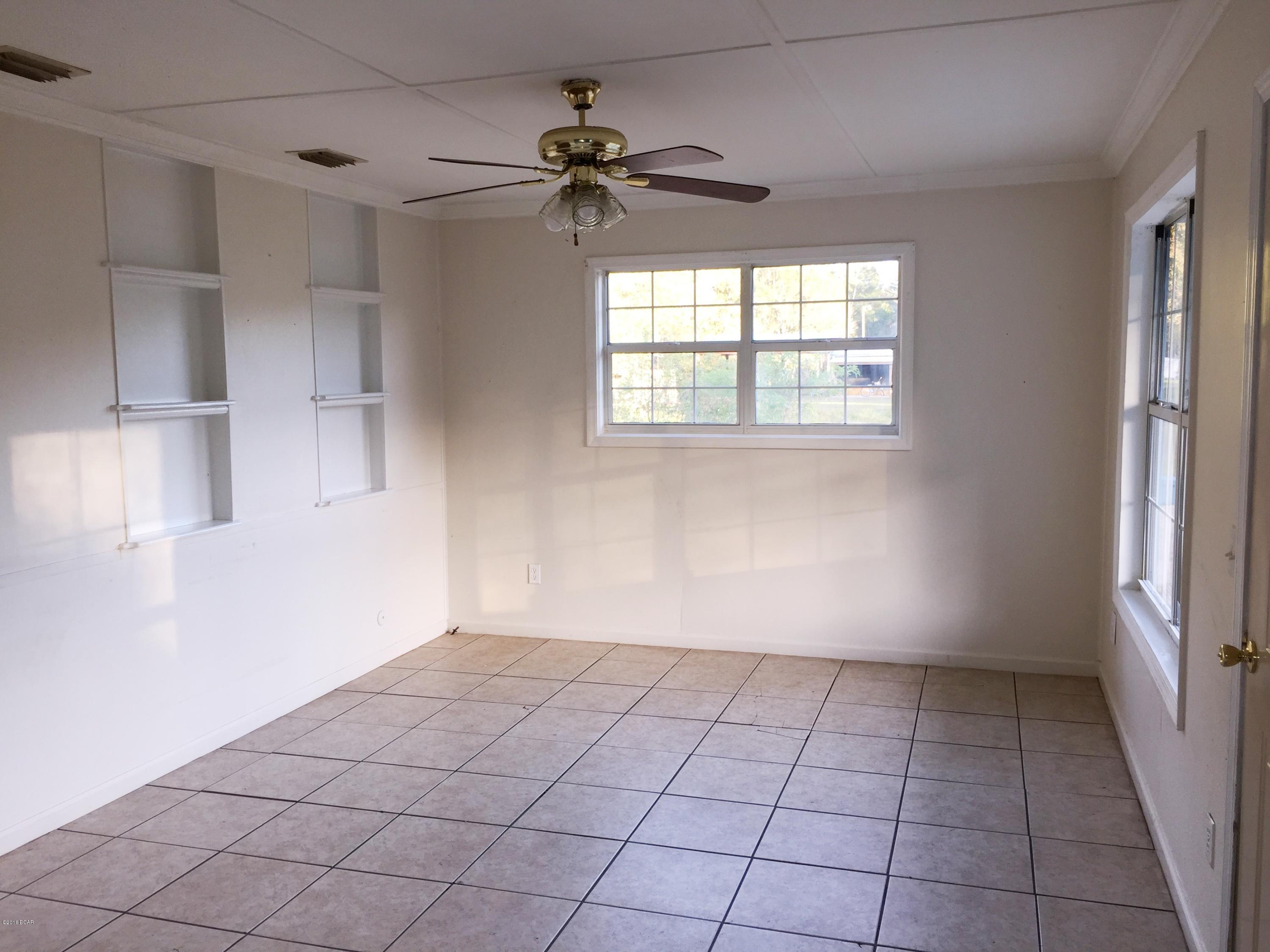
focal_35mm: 29
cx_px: 635
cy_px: 476
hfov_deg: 61.7
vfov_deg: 48.2
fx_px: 1064
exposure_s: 1/30
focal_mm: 4.15
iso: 32
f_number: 2.2
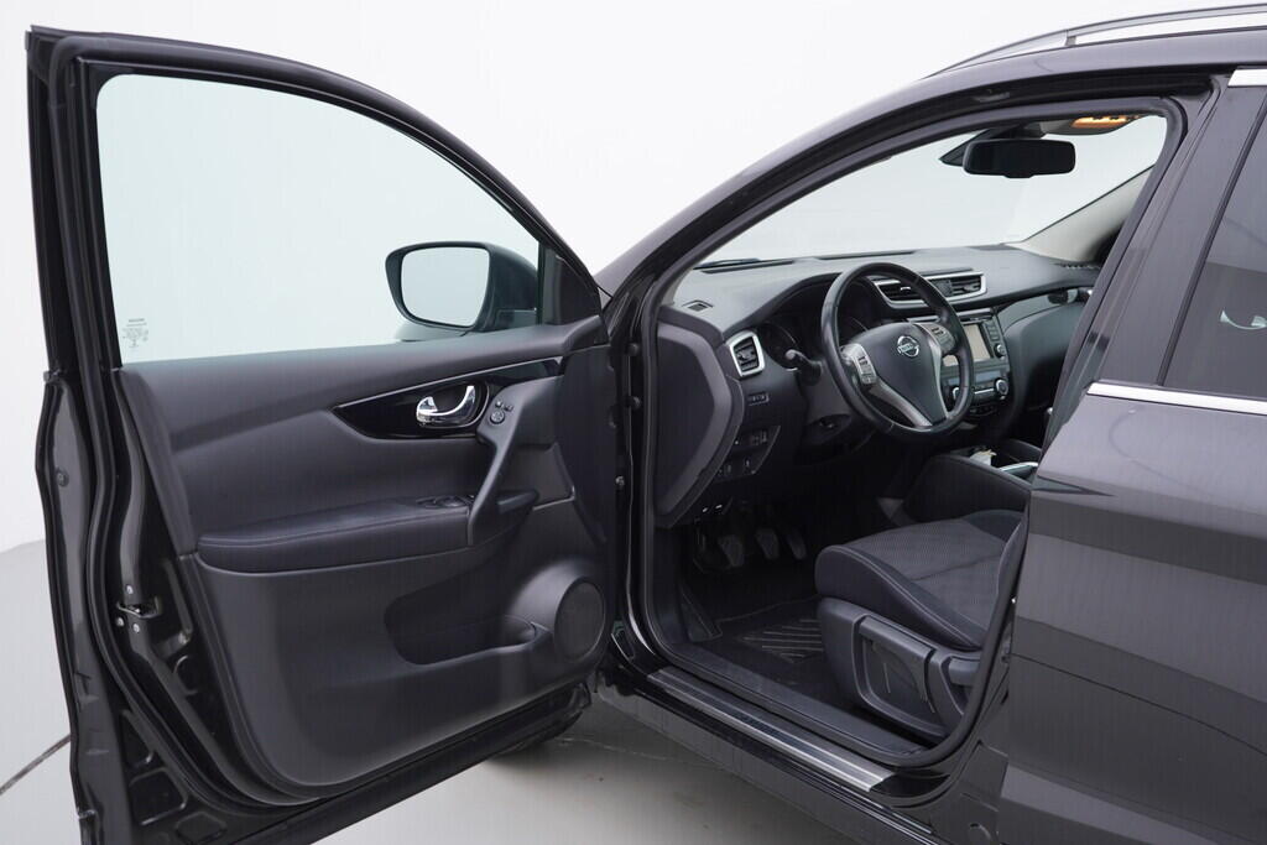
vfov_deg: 36.9
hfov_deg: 53.1
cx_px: 634
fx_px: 1267
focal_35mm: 36
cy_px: 422
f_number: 3.5
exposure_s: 1/60
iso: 125
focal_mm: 24
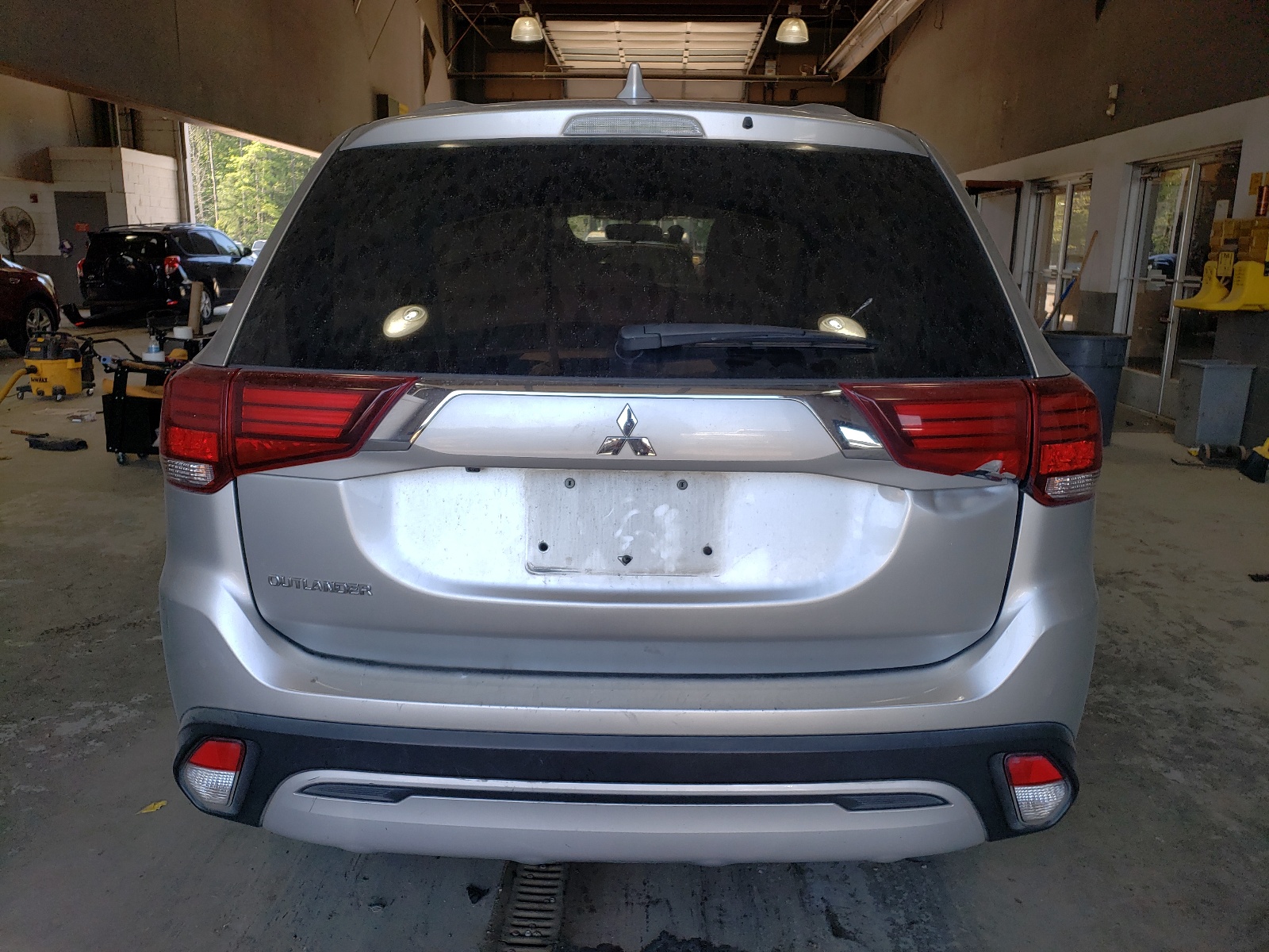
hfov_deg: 67.3
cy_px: 476
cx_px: 634
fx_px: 953
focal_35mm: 26
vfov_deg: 53.1
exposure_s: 1/323
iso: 50
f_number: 1.5
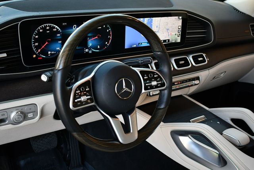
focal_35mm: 44
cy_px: 85
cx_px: 127
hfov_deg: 44.5
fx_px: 311
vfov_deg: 30.6
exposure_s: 1/250
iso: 560
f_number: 3.8
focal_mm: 22
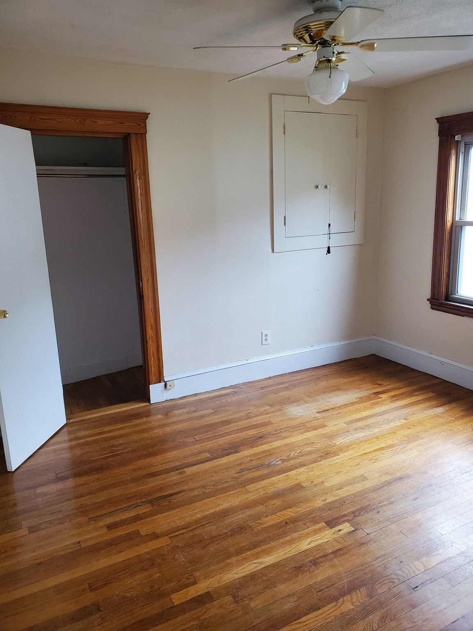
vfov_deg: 67.3
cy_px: 316
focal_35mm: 26
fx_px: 474
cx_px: 236
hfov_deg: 53.1
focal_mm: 4.3
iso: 200
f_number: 2.4
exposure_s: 1/100
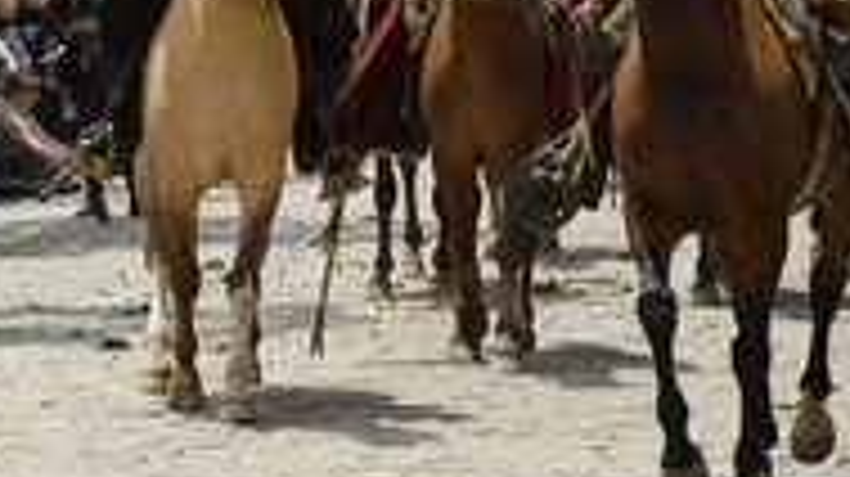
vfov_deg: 4.3
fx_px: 6284
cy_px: 18
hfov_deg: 7.7
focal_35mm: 279
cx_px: 481
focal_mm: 120
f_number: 11
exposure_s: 1/500
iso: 400
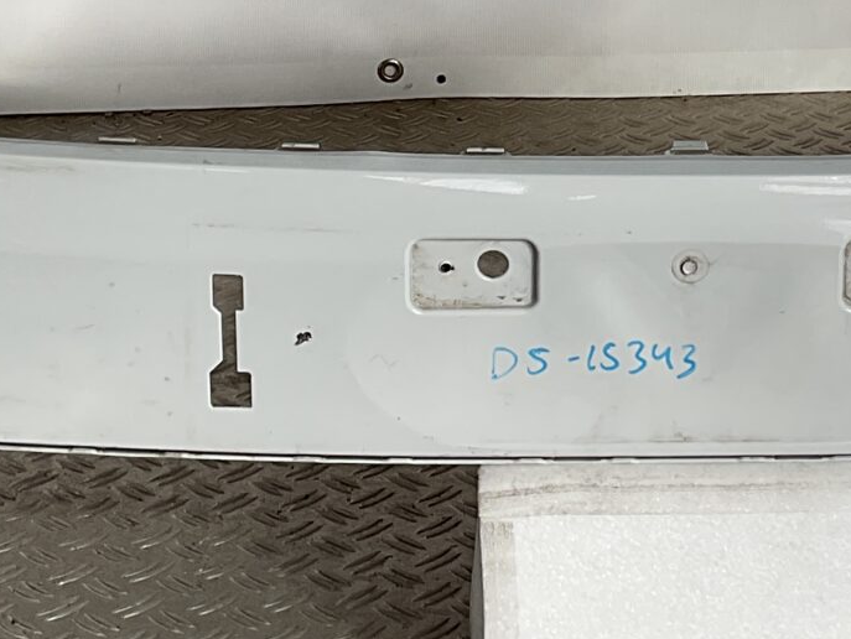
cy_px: -121
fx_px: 2656
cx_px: 720
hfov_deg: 18.0
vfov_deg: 13.4
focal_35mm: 108
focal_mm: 3
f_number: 1.8
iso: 16
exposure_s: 1/378
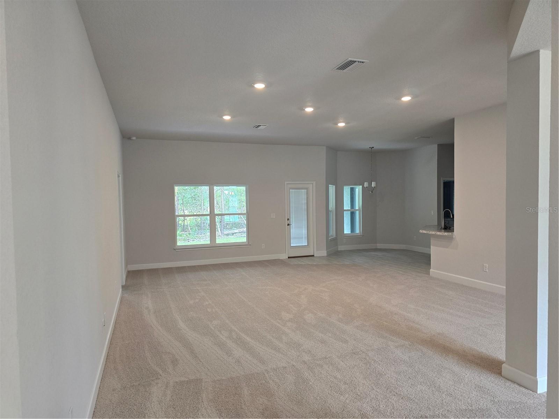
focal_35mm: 23
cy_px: 210
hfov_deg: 73.9
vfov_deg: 58.9
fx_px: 371
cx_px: 280
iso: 250
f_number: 1.7
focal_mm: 6.3
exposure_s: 1/120
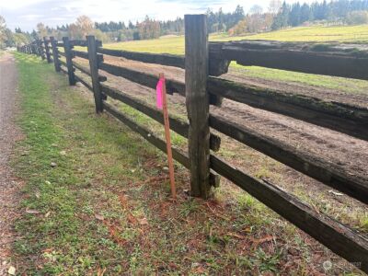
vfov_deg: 56.8
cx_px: 184
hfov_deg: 71.6
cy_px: 138
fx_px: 255
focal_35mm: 24
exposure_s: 1/264
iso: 80
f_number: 1.78
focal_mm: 6.86
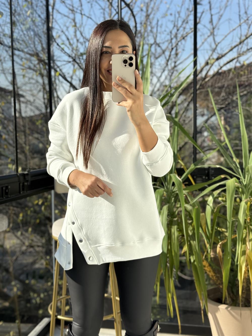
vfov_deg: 39.7
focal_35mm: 48
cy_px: 168
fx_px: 466
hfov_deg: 30.3
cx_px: 126
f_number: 1.78
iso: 80
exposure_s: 1/1715
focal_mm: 6.76
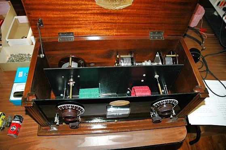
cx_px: 113
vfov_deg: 47.9
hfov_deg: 67.4
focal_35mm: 27
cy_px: 75
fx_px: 169
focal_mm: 18
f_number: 3.5
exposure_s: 1/60
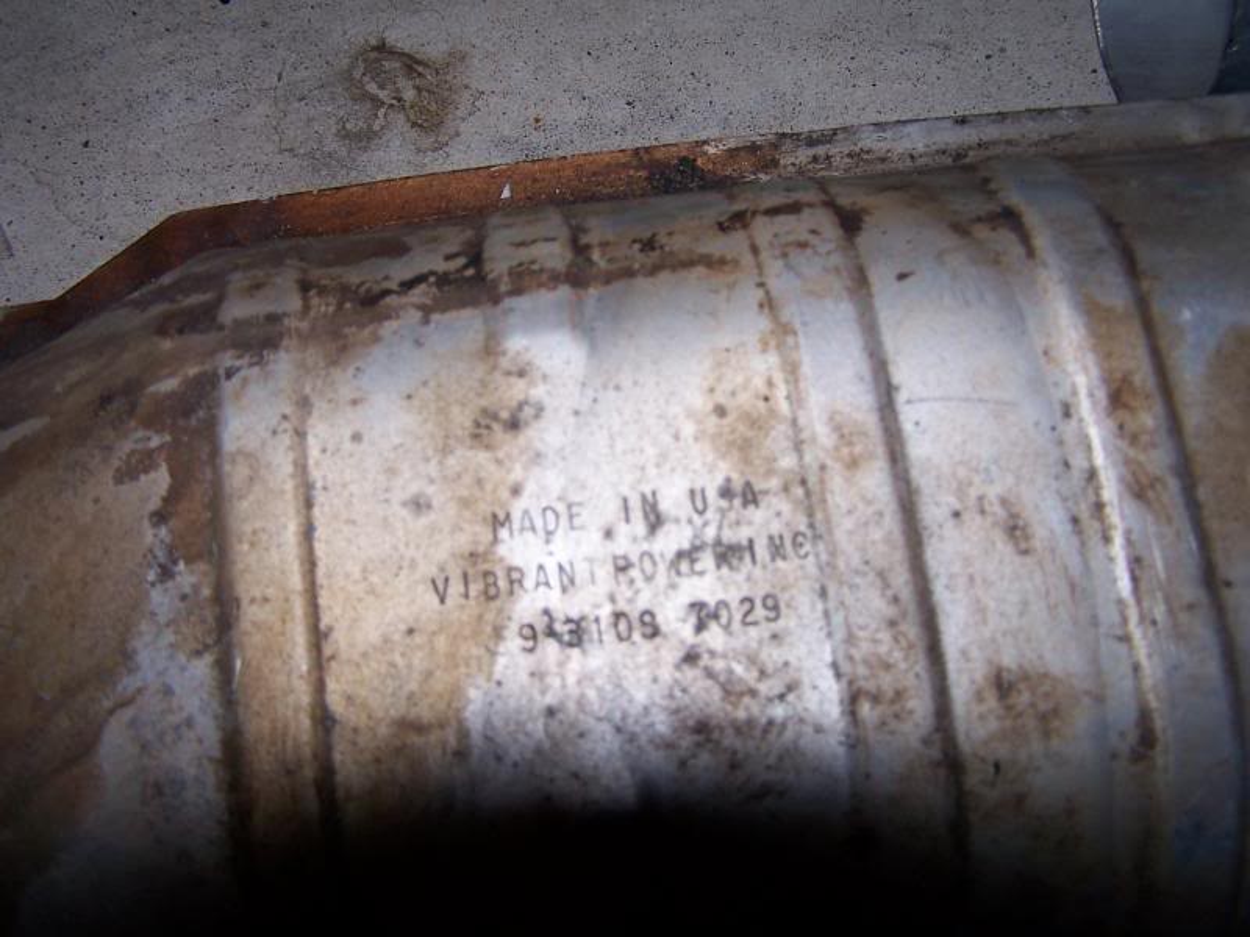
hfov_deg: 49.0
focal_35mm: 38
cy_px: 468
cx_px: 625
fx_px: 1372
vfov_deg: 37.7
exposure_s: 1/60
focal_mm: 6.3
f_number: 2.8
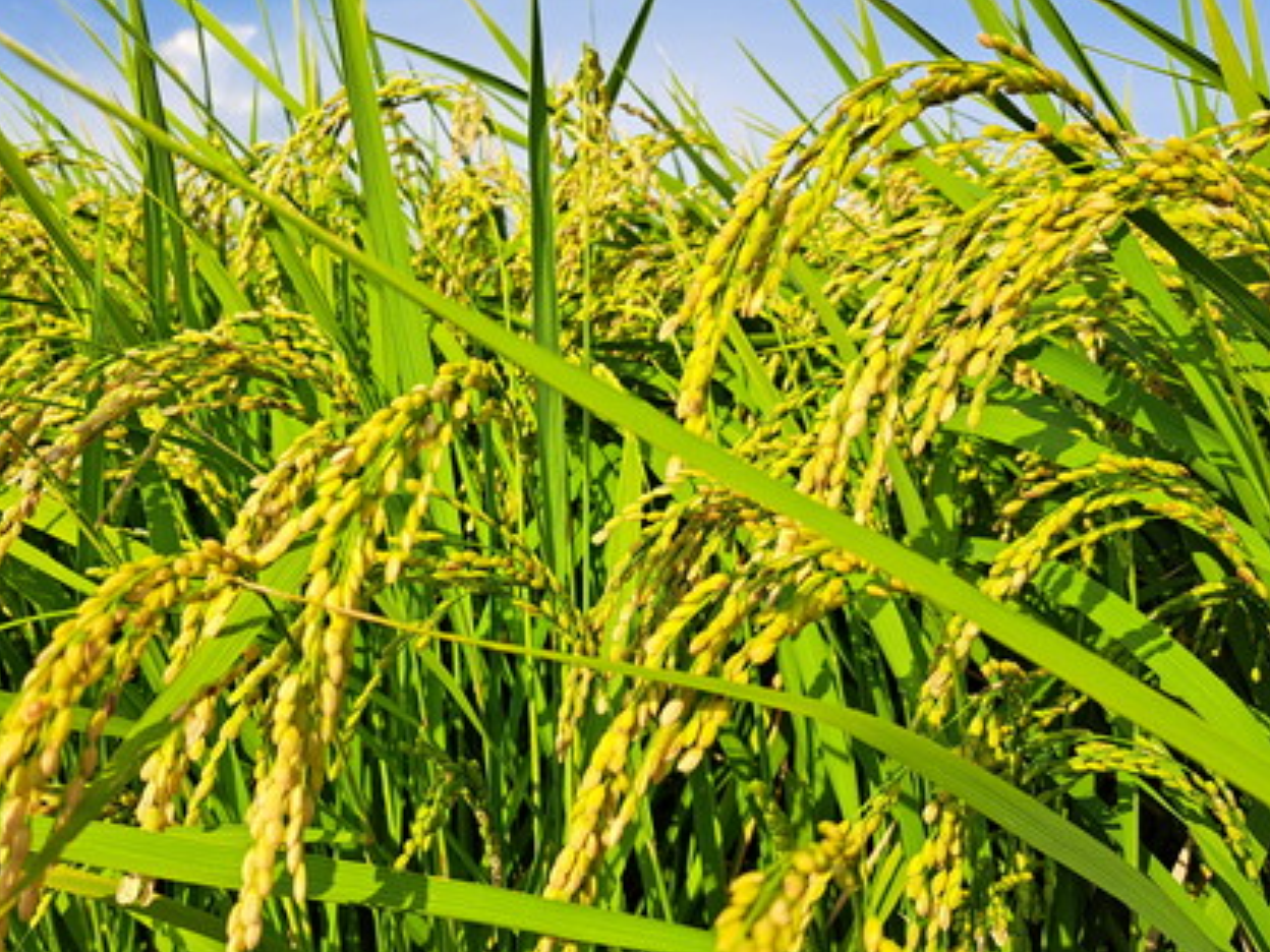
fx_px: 1101
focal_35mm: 30
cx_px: 525
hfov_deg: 59.6
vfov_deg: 46.7
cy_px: 531
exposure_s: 1/1110
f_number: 1.8
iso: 50
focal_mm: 5.23
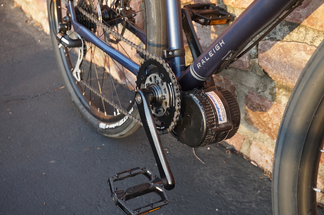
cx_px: 162
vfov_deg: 29.8
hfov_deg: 43.7
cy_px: 108
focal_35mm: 45
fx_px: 405
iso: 500
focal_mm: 30
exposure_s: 1/160
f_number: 5
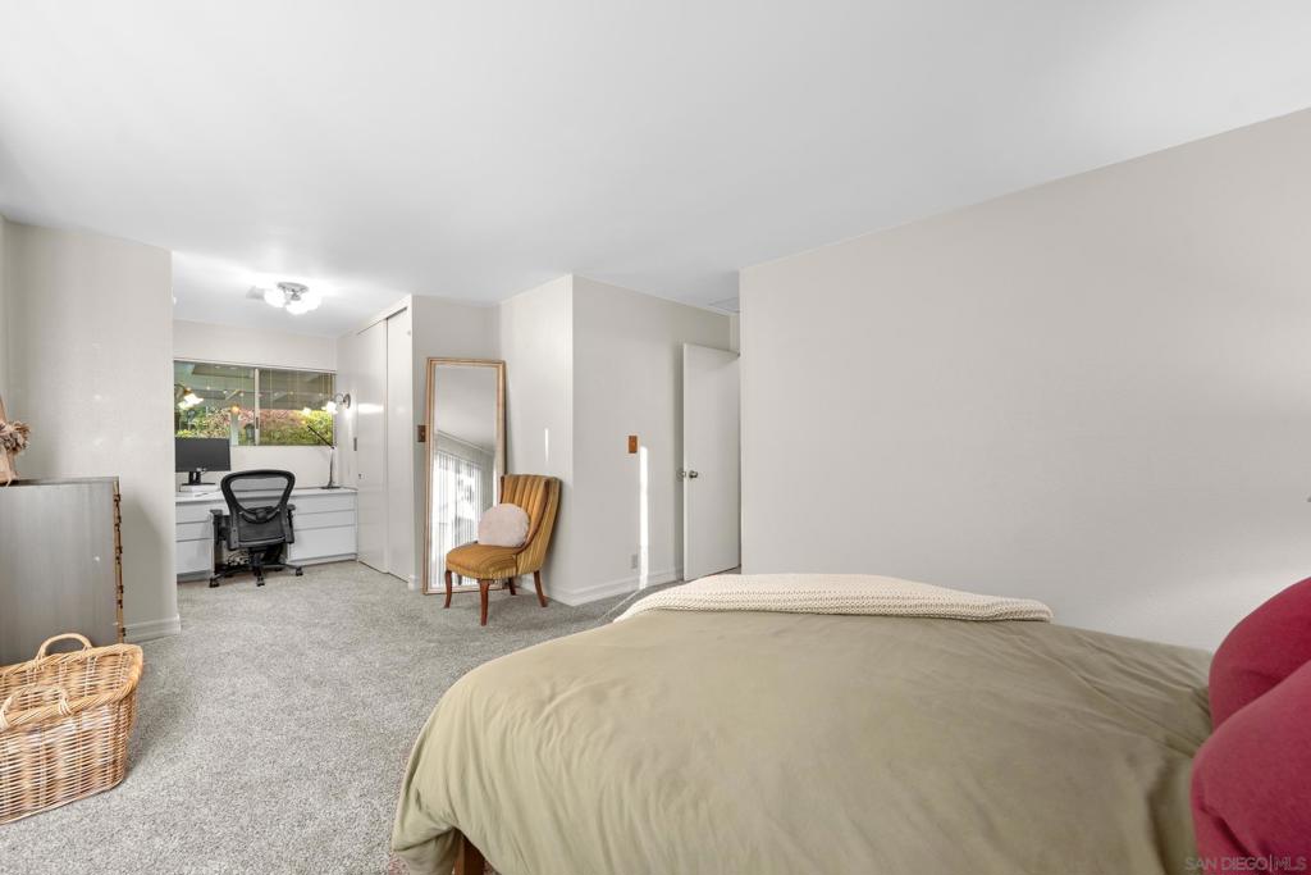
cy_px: 438
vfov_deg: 81.2
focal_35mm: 14
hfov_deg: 104.2
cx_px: 656
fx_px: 510
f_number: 6.3
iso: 320
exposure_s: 1/1.25
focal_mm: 14
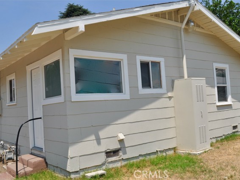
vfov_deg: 39.7
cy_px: 90
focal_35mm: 36
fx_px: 250
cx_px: 129
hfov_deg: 51.3
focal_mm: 22
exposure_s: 1/200
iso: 200
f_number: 14
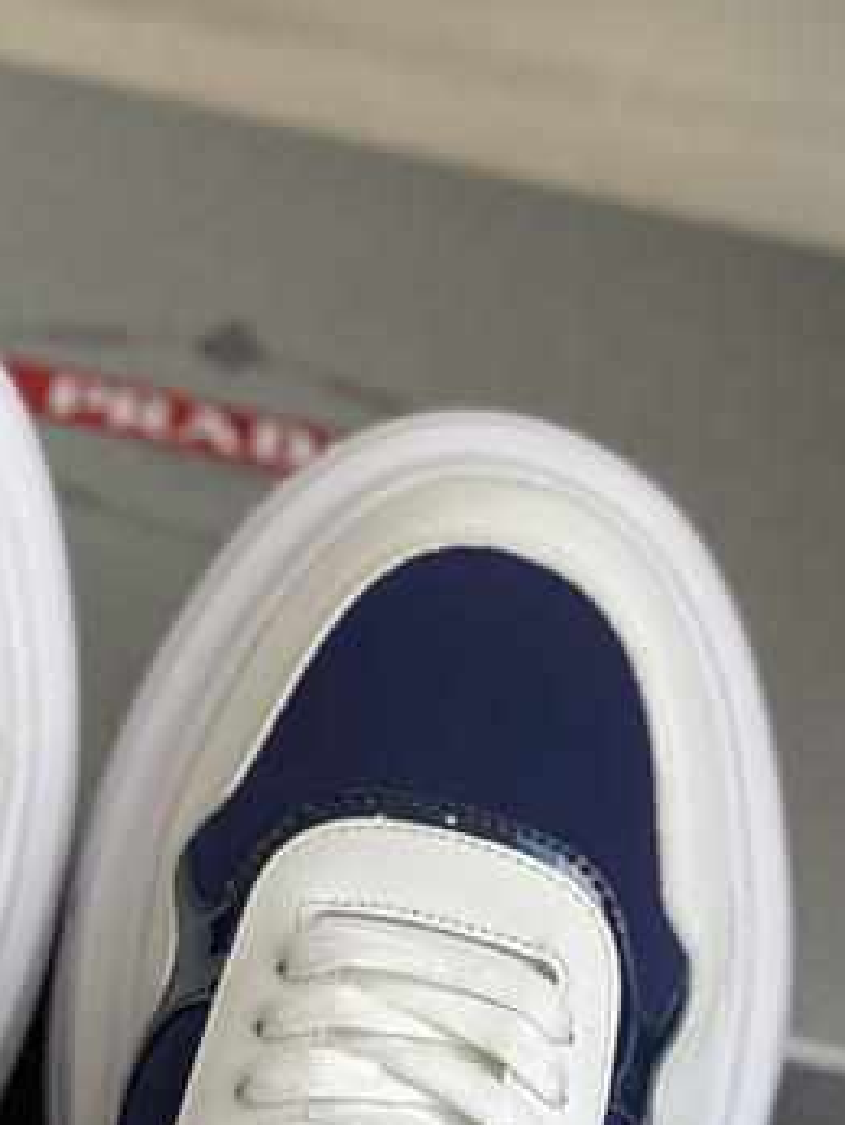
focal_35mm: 130
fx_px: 4226
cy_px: 858
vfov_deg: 15.1
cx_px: 65
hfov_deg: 11.3
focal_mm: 6
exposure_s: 1/197
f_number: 2
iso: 20
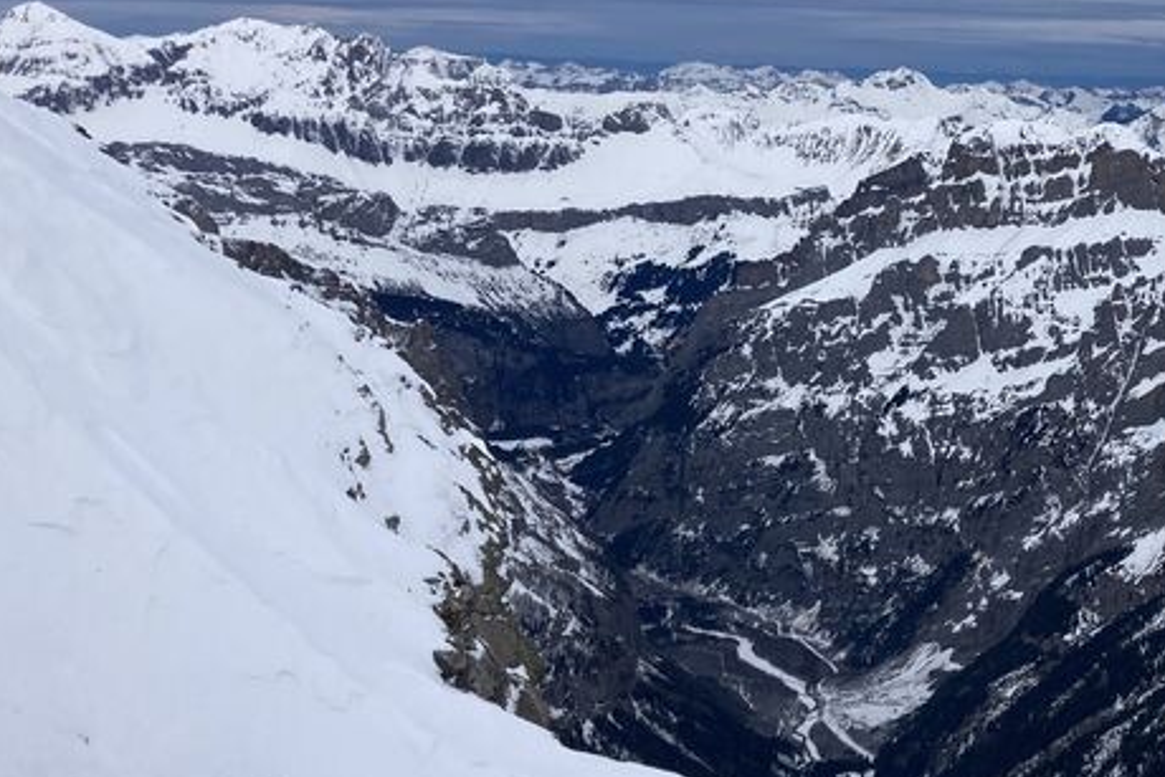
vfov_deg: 23.8
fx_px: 1845
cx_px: 1005
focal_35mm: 57
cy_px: 313
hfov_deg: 33.5
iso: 20
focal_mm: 3.99
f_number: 1.8
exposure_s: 1/1245
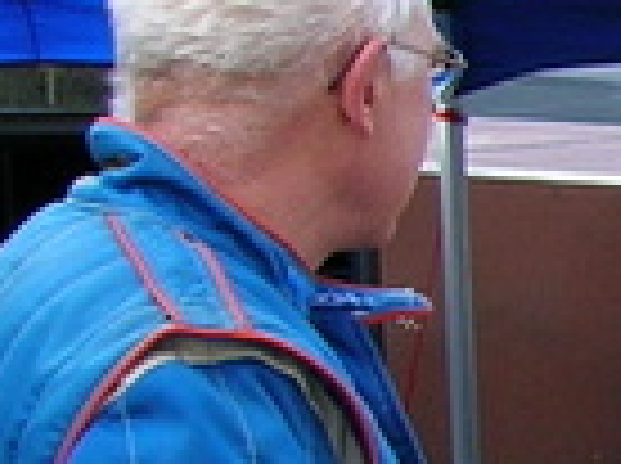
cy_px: 572
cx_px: 1773
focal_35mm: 197
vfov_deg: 7.4
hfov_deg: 8.6
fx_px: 3528
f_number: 4.9
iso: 50
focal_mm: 5.7
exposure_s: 1/77.3
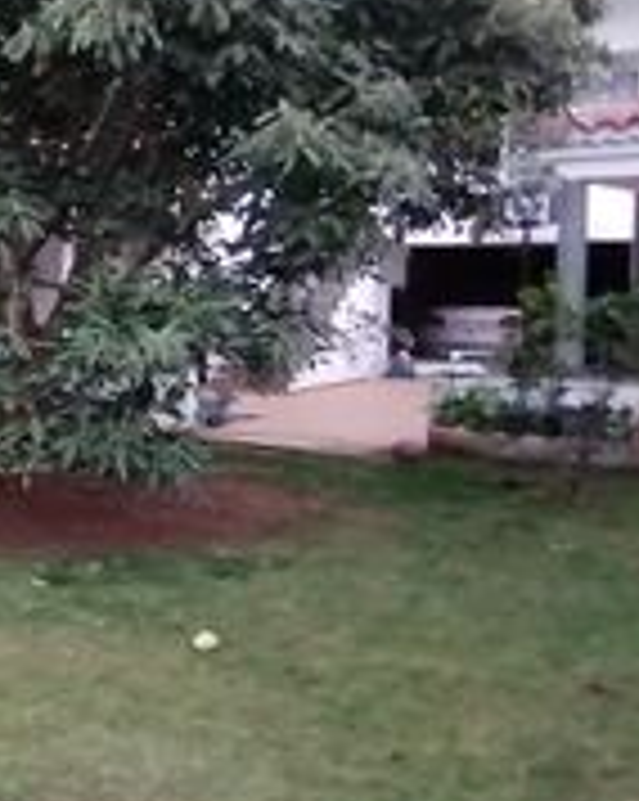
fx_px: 1326
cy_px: 369
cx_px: -346
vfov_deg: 33.6
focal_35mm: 56
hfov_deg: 22.0
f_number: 2.4
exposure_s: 1/25
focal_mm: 2.7
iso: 320
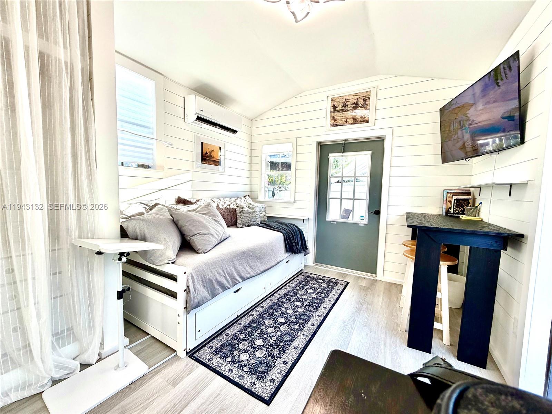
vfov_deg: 85.7
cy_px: 207
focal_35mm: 14
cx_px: 276
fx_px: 223
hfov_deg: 102.1
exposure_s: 1/124
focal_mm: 2.22
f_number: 2.2
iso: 40
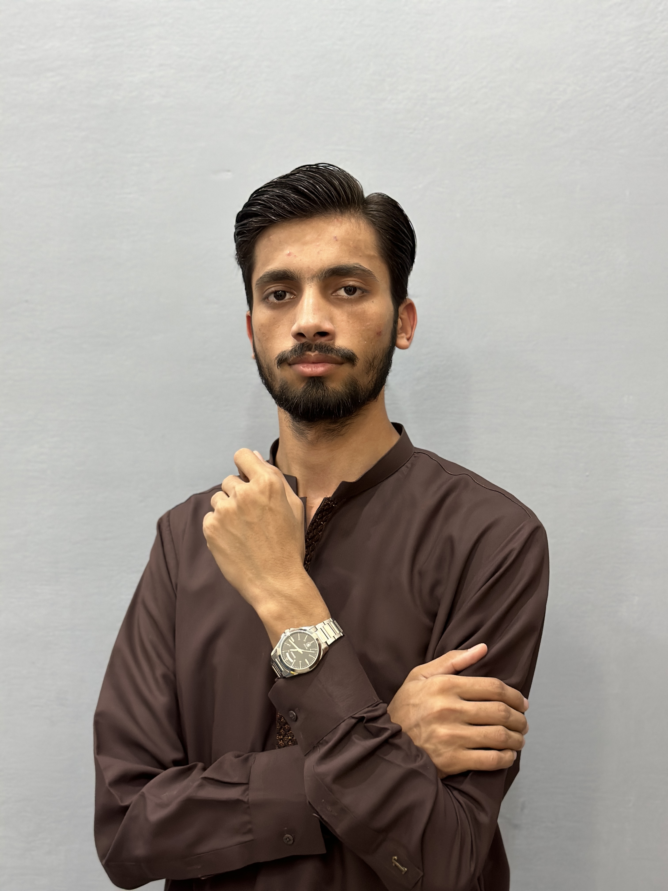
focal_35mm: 48
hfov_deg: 30.3
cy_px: 446
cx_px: 334
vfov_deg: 39.7
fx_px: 1235
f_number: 1.78
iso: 320
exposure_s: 1/33
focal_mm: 6.86
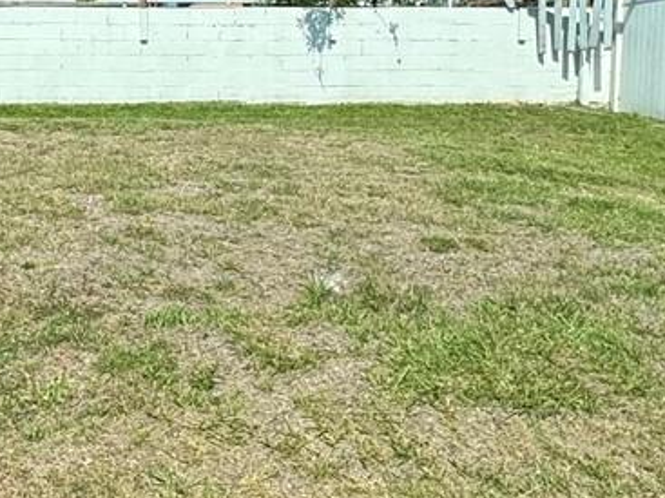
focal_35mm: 61
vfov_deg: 23.2
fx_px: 1171
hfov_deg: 30.2
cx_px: 58
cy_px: 27
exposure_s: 1/1748
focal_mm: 2.22
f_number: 2.2
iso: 50
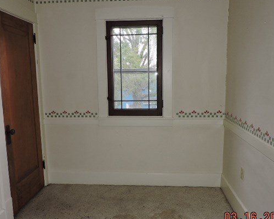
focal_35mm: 30
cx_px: 136
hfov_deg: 58.8
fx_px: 243
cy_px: 116
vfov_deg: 48.5
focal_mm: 4.3
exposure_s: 1/30
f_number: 3
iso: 200
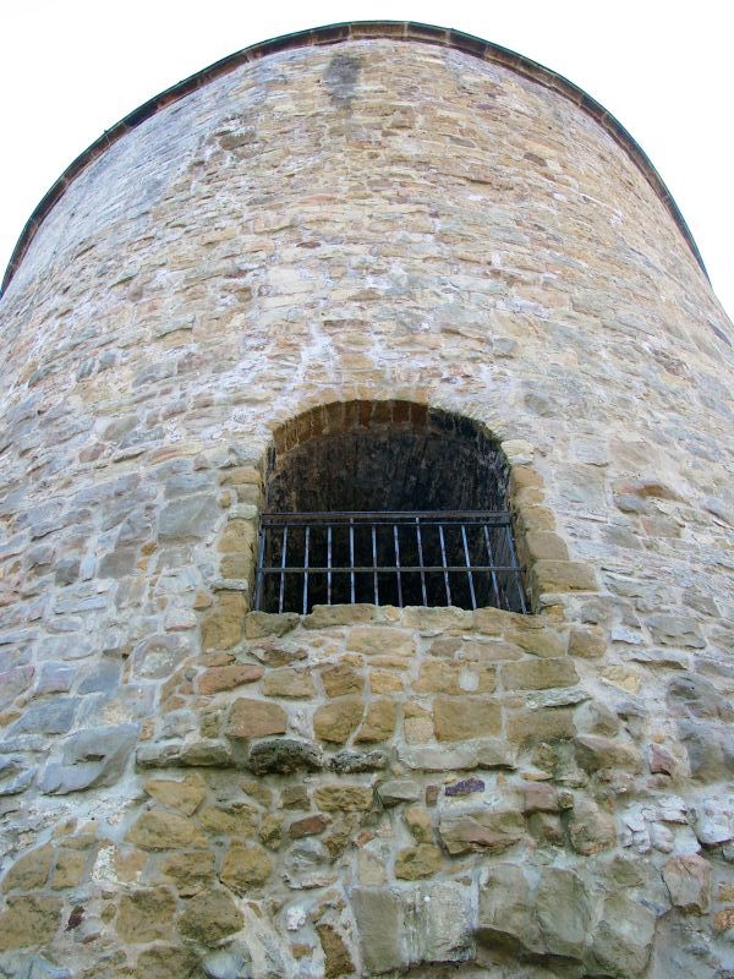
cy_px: 490
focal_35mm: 34
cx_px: 367
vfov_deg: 54.0
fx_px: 961
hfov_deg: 41.8
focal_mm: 7.13
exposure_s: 1/99.3
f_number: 4
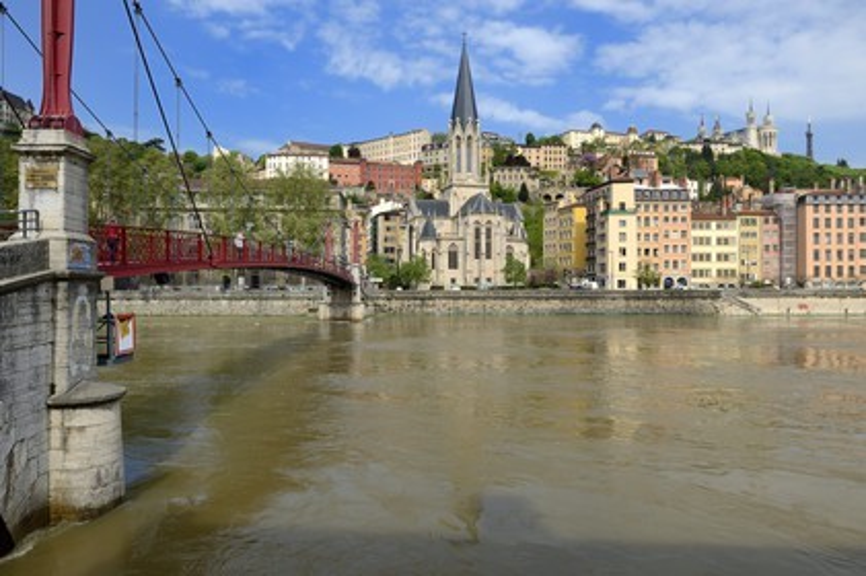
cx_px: 433
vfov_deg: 53.1
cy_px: 288
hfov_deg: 73.8
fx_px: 577
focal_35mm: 24
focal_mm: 24
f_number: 10
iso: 200
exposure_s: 1/250
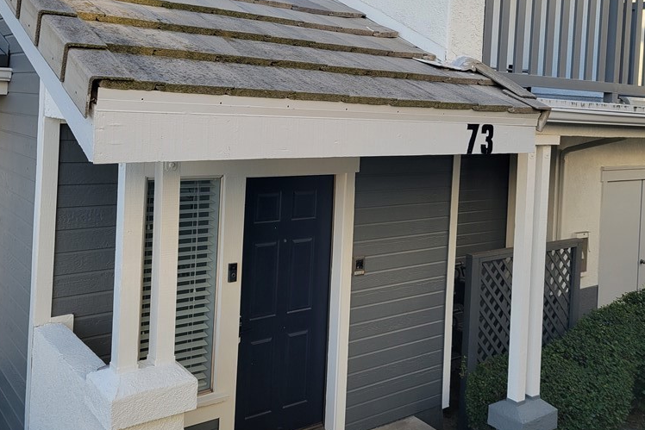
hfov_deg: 51.9
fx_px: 663
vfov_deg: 35.4
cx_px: 320
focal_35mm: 37
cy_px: 125
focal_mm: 5.4
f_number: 1.8
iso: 40
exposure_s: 1/341
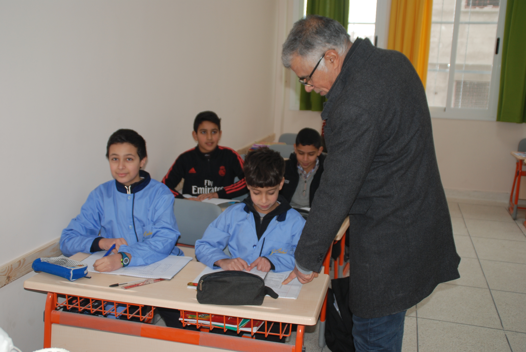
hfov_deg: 51.2
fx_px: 549
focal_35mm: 38
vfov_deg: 35.6
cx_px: 263
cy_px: 176
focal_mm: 25
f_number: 3.8
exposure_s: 1/60
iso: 200
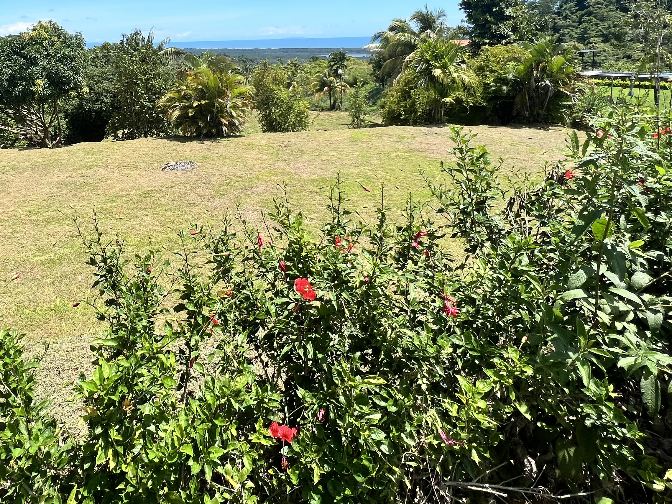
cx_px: 197
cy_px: 81
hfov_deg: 70.6
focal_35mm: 23
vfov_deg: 53.7
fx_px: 446
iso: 32
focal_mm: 1.57
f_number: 1.8
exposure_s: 1/1647
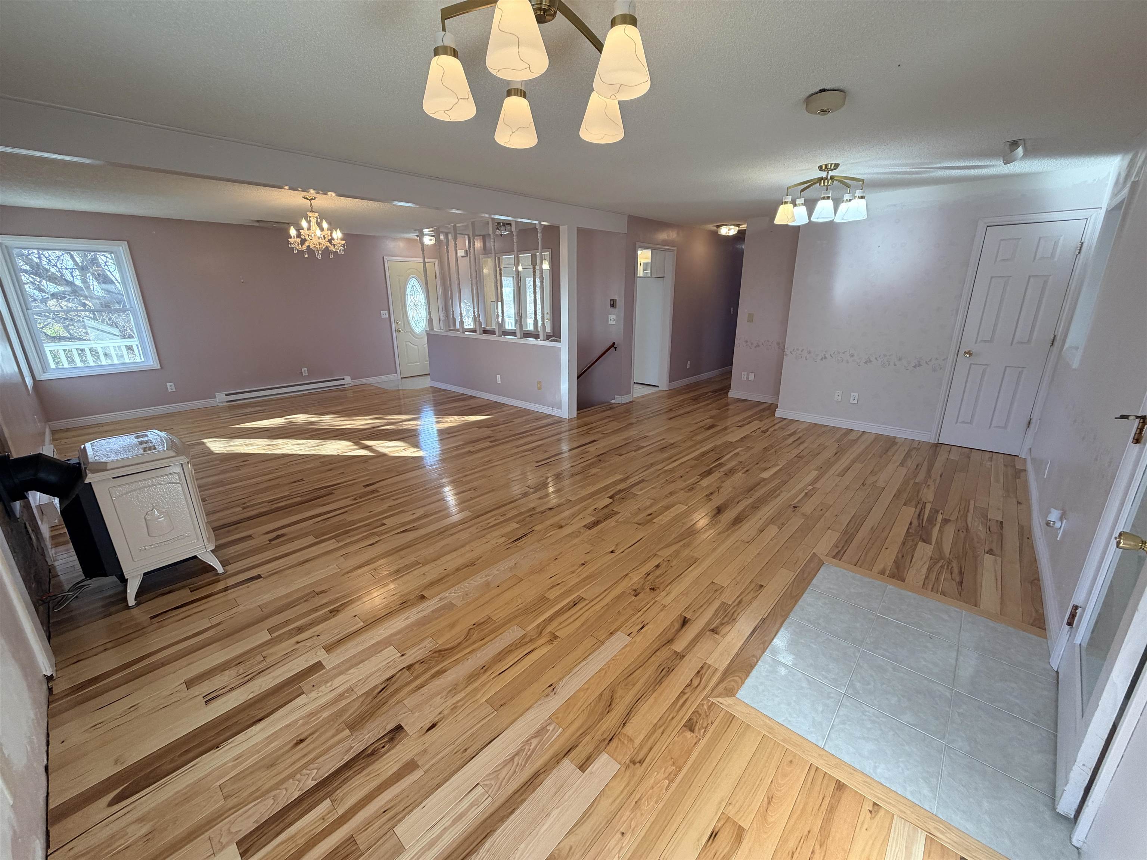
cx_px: 574
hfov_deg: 102.1
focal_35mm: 14
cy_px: 430
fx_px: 464
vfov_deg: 85.7
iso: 125
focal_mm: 2.22
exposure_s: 1/120
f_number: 2.2
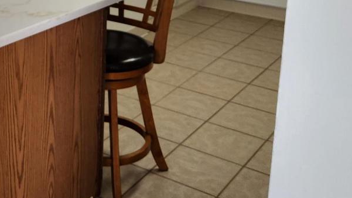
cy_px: -19
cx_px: 38
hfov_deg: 31.4
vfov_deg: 18.1
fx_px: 597
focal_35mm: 64
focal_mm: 5.4
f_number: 1.8
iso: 160
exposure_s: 1/120
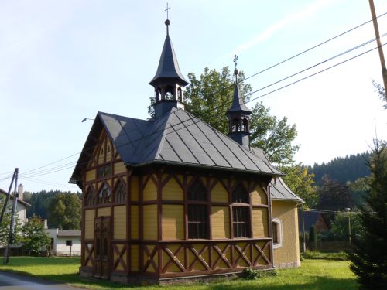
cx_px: 194
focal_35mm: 36
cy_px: 145
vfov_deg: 39.7
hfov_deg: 51.4
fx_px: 402
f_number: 5
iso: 80
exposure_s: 1/125
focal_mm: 6
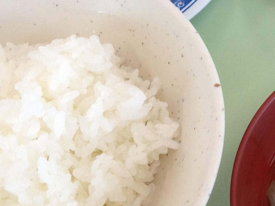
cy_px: 64
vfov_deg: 12.2
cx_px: 329
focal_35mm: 121
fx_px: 961
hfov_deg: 15.7
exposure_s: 1/120
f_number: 2.4
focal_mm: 4.28
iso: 80
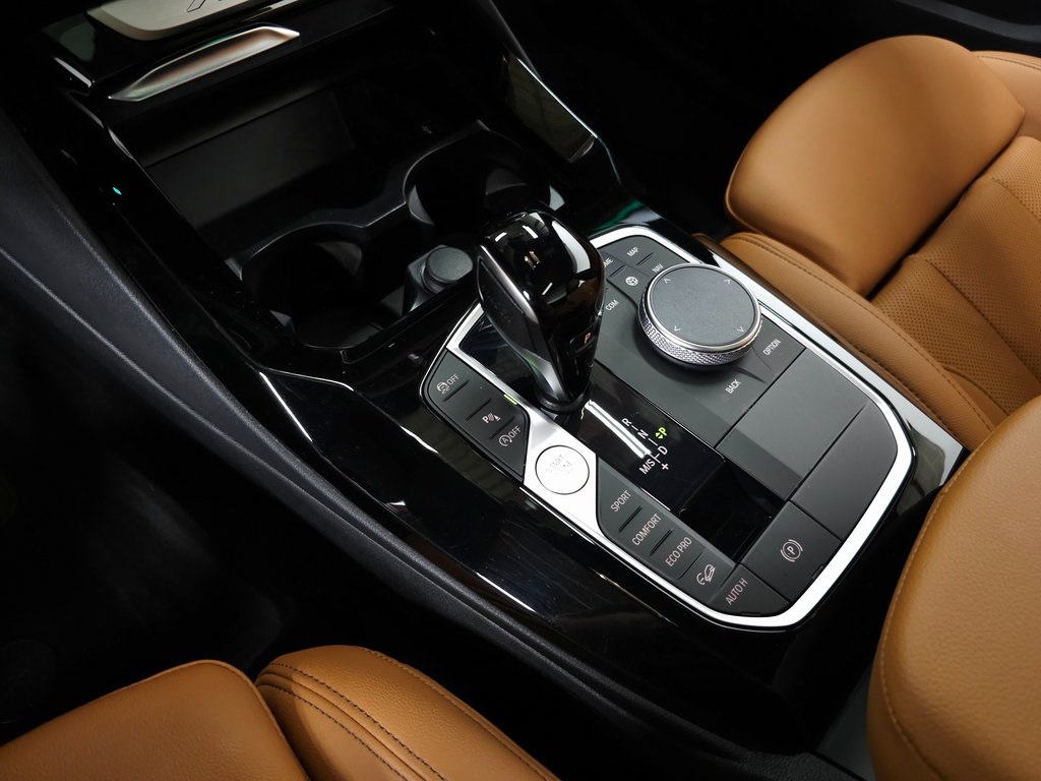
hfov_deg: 73.9
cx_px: 520
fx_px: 692
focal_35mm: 23
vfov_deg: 58.9
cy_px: 390
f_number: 1.7
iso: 250
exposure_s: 1/60
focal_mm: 6.3
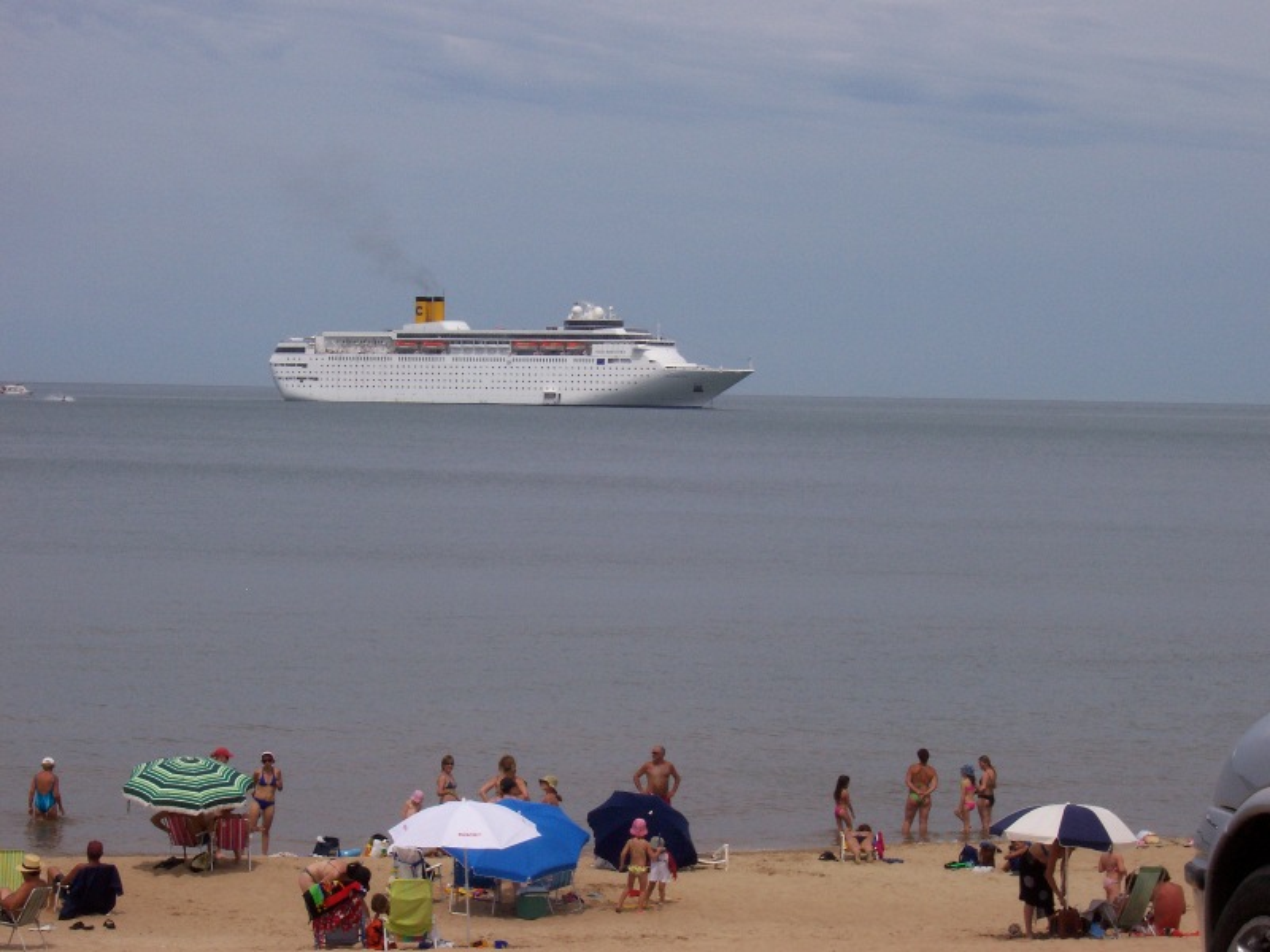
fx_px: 3742
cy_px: 476
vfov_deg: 14.5
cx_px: 635
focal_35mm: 102
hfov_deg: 19.3
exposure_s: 1/461
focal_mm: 16.8
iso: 80
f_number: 8.7
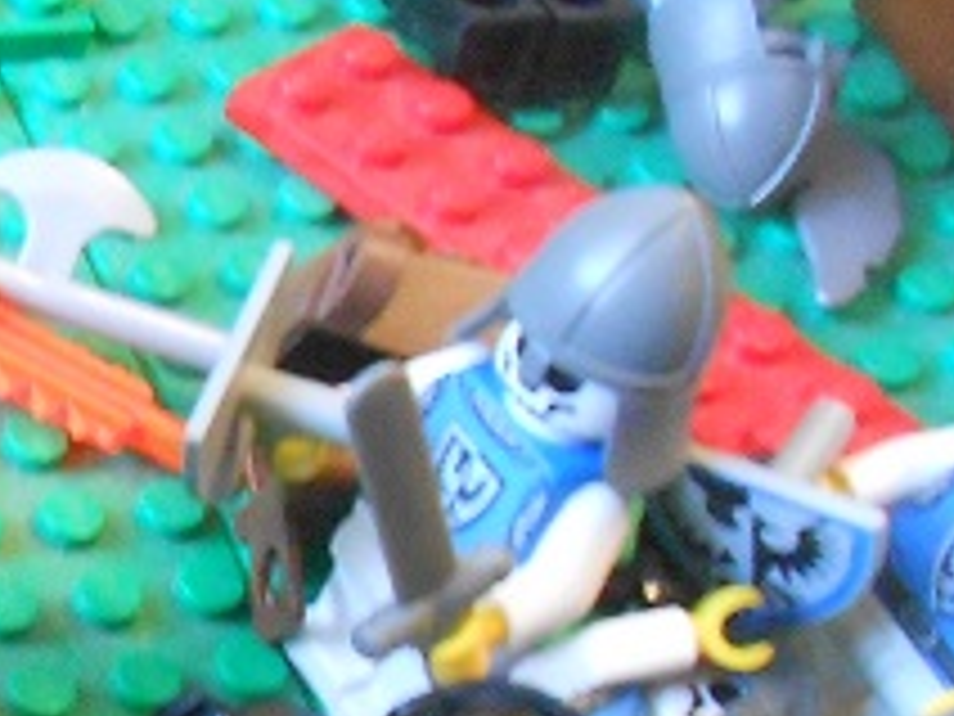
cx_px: -702
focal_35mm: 113
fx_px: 3114
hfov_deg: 15.3
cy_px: 878
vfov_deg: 12.8
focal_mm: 5.3
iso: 800
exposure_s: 1/3
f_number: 3.8
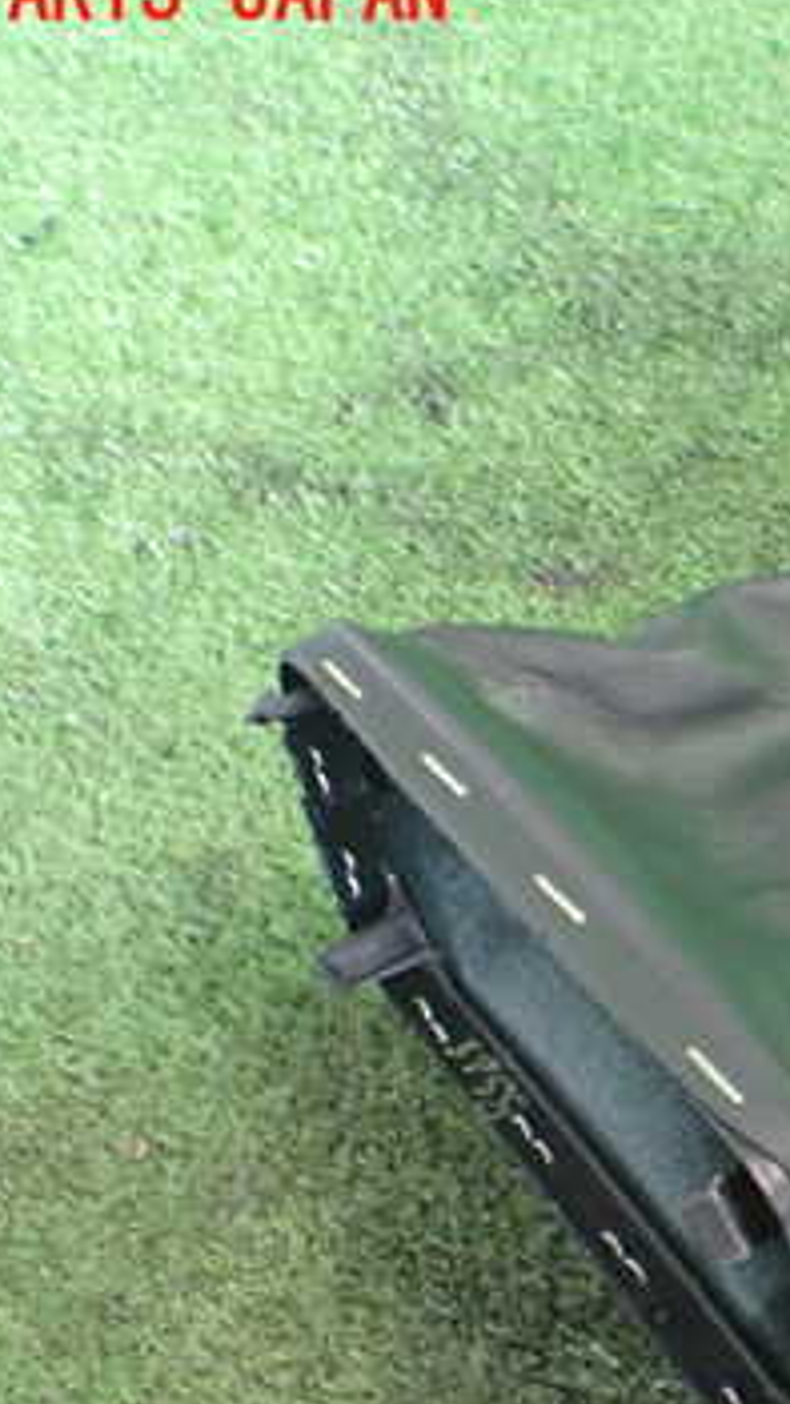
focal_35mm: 56
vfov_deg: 37.1
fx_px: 2084
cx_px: 922
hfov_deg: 20.2
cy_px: 846
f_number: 2.3
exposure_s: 1/40
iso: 800
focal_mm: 5.4
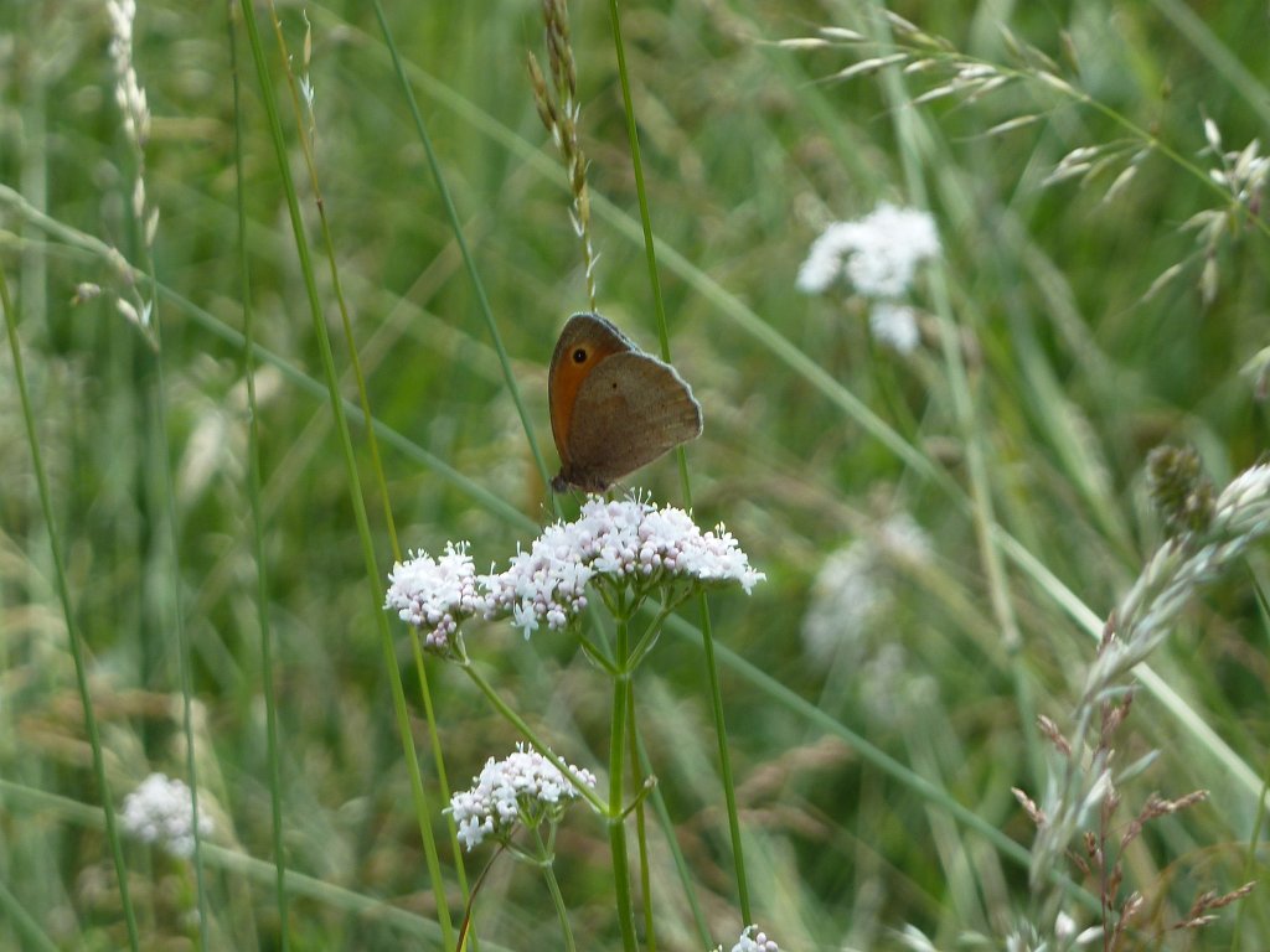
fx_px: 14639
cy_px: 476
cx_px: 635
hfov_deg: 5.0
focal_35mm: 399
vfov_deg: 3.7
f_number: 4.9
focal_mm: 49.2
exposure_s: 1/125
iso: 80
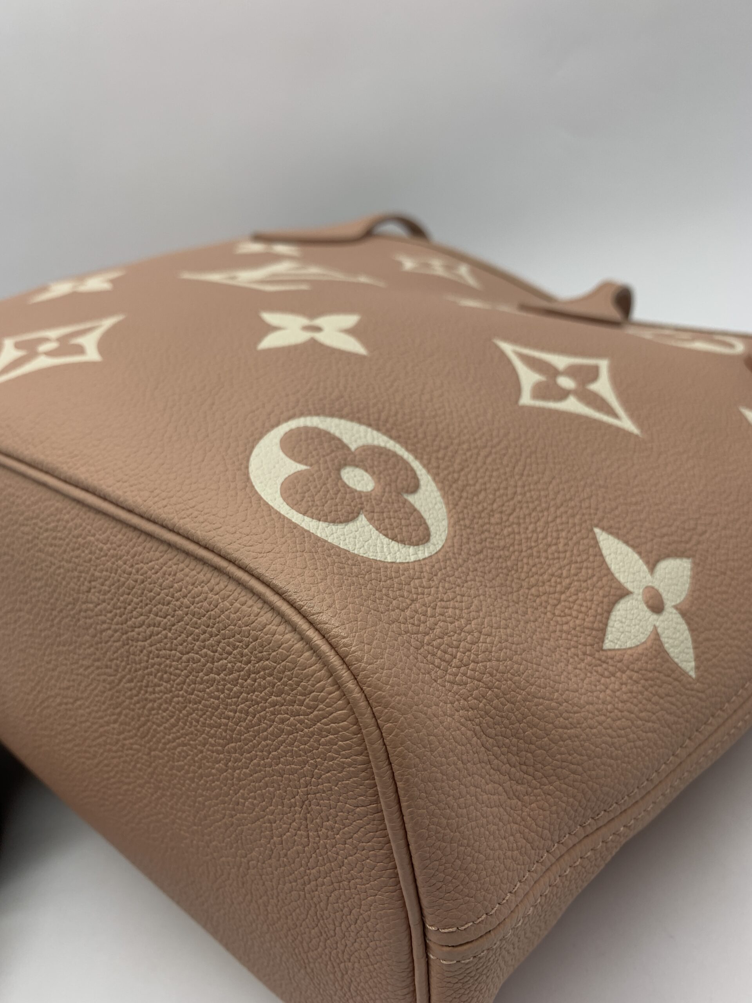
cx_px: 376
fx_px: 753
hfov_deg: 53.1
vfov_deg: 67.3
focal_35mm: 26
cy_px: 502
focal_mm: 4.25
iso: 25
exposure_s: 1/105
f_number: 1.8
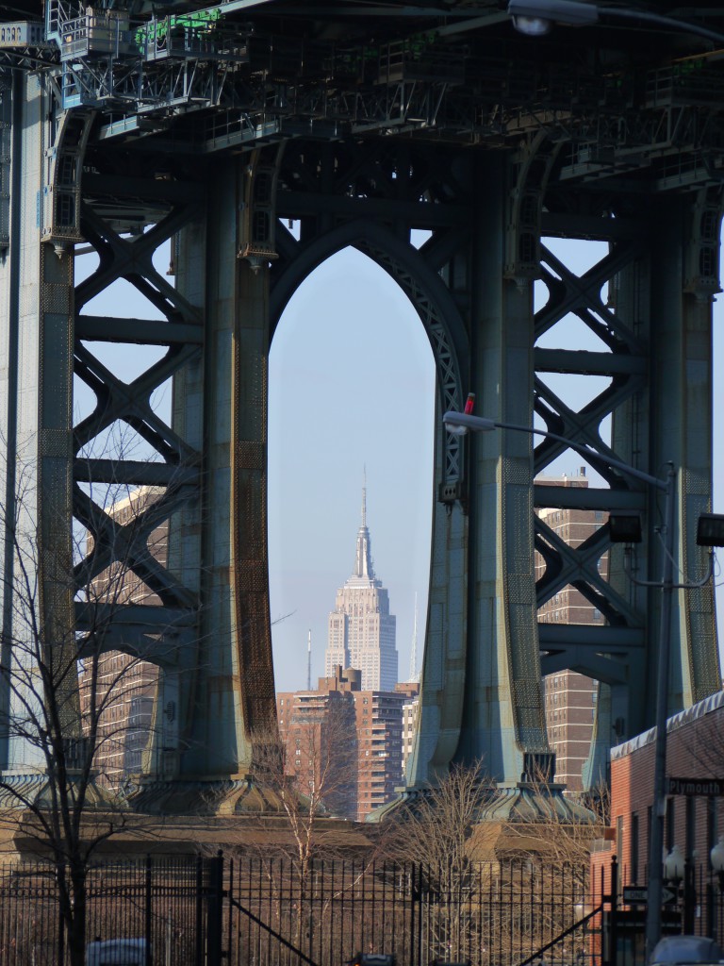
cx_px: 362
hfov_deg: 7.7
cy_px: 483
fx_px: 5410
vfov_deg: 10.2
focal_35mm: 194
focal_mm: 97
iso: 160
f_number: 6.3
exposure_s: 1/500
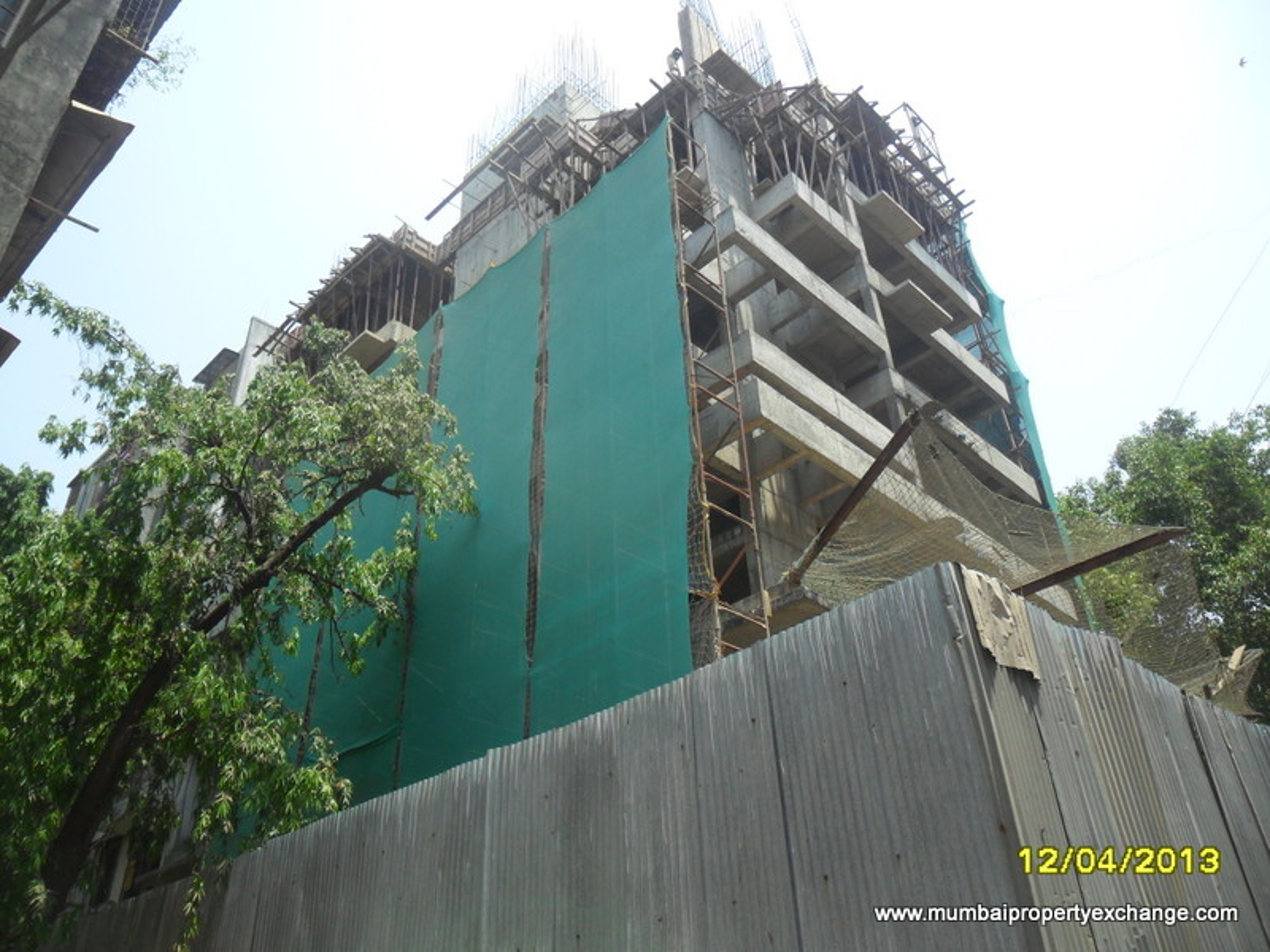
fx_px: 991
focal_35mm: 27
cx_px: 635
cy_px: 476
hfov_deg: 65.3
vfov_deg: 51.4
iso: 100
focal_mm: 4.9
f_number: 3.5
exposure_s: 1/500
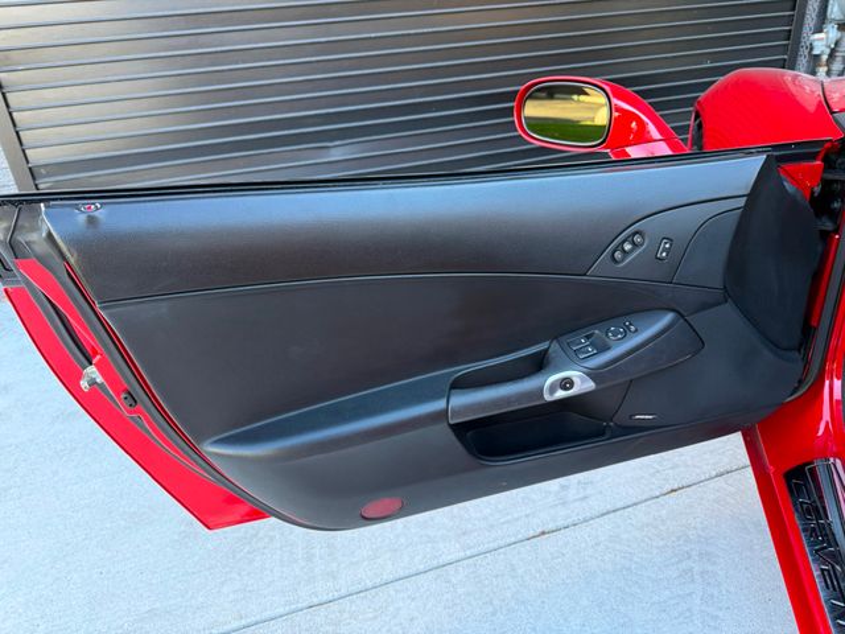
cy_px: 317
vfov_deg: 56.8
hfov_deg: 71.6
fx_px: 586
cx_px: 422
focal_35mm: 24
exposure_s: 1/170
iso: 160
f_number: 1.78
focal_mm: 6.76
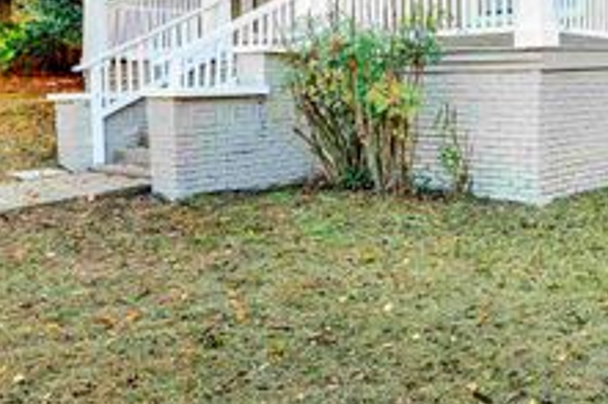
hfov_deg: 41.7
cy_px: 33
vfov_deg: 29.7
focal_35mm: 43
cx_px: 550
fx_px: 726
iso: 400
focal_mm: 19
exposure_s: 1/80
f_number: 11
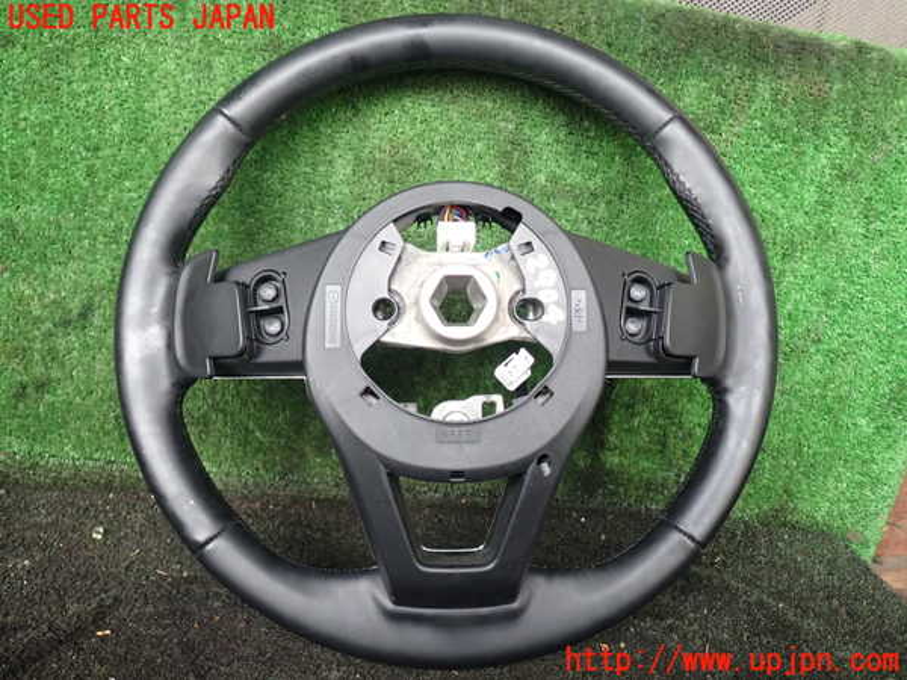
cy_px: 340
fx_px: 786
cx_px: 454
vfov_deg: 46.8
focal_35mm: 30
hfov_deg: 60.0
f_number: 2.3
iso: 250
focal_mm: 5.4
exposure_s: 1/30
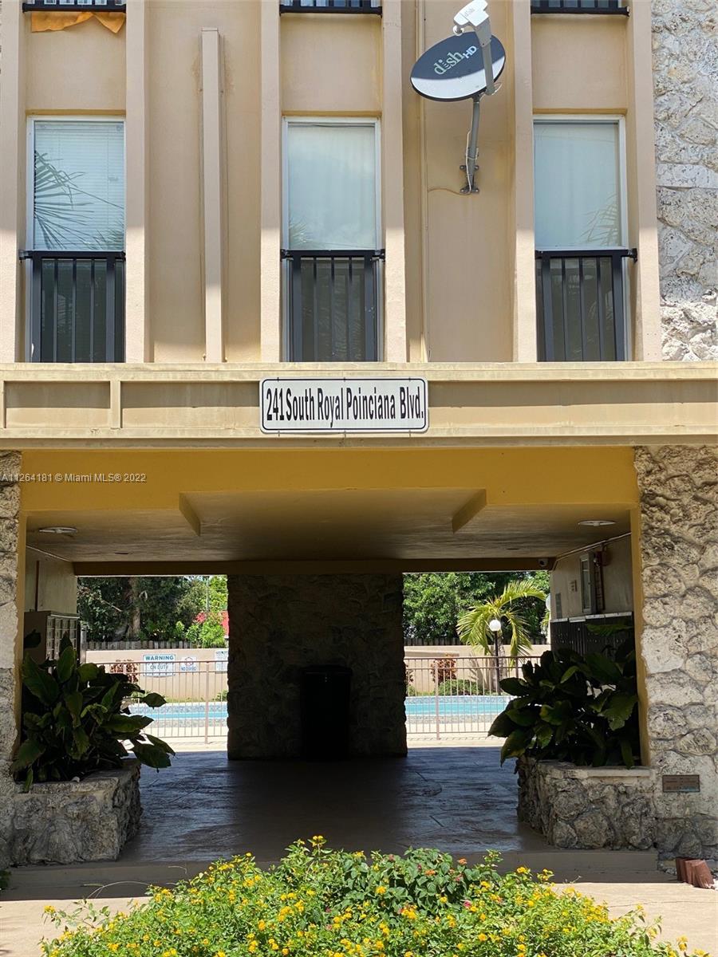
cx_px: 359
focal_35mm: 52
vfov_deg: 36.8
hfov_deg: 28.0
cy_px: 478
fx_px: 1438
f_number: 2
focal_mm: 6
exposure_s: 1/1089
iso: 20
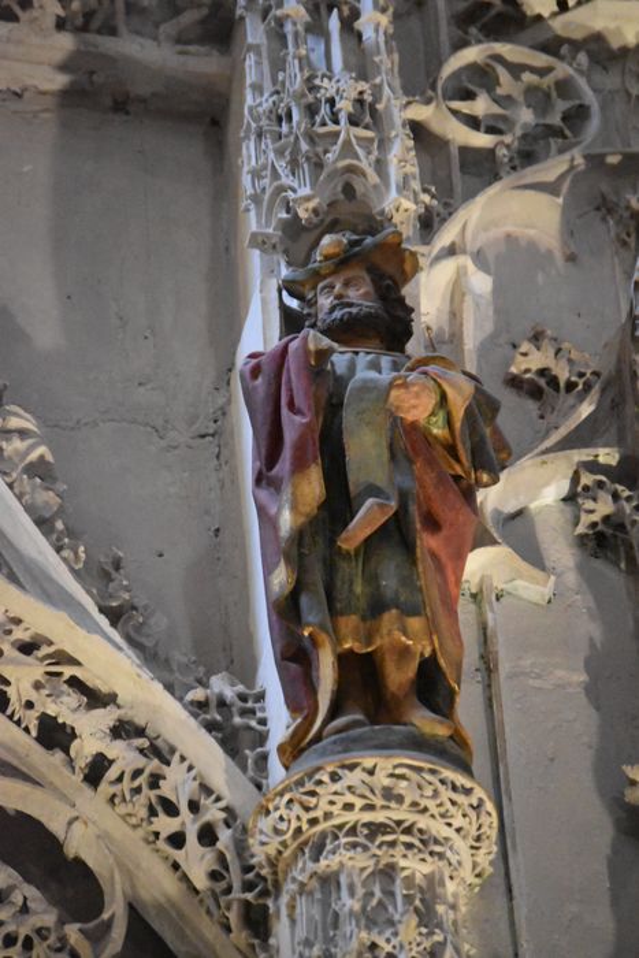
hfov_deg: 6.8
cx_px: 320
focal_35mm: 202
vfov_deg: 10.2
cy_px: 479
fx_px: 5388
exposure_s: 1/100
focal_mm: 135
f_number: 5
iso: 12800
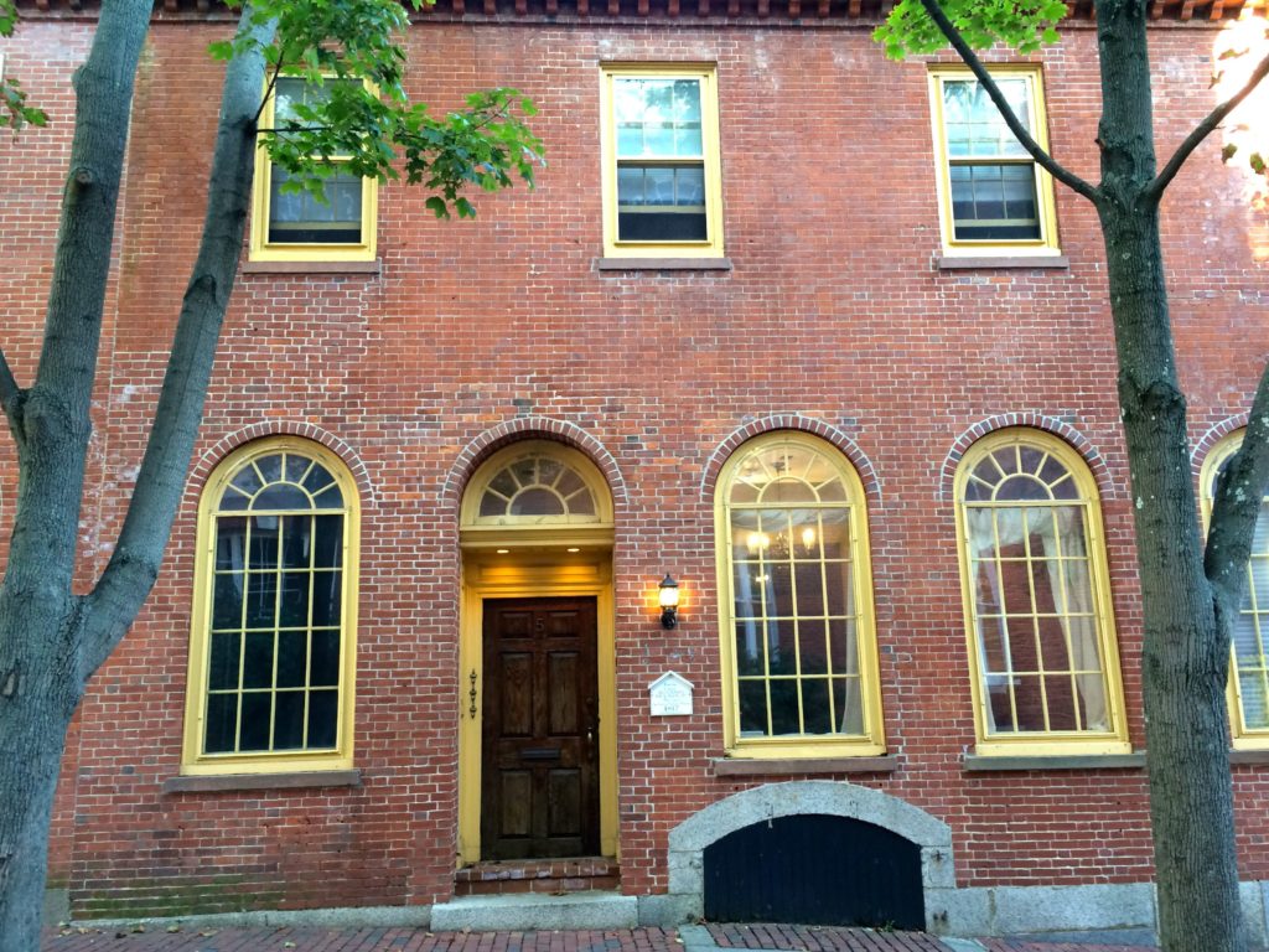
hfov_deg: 61.7
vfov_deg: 48.2
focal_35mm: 29
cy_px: 476
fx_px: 1063
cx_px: 634
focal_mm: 4.15
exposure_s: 1/30
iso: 64
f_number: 2.2
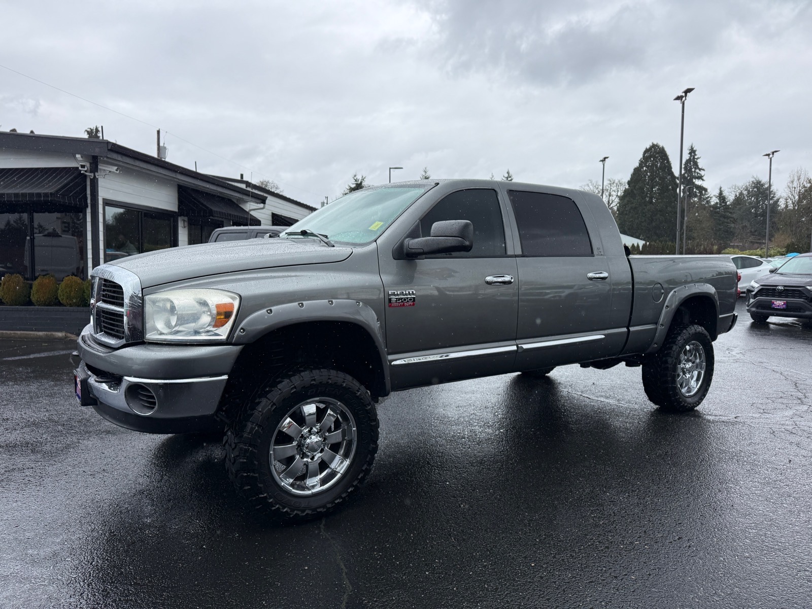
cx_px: 406
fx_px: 563
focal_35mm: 24
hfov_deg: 71.6
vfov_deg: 56.8
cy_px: 304
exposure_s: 1/2053
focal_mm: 6.76
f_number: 1.78
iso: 80
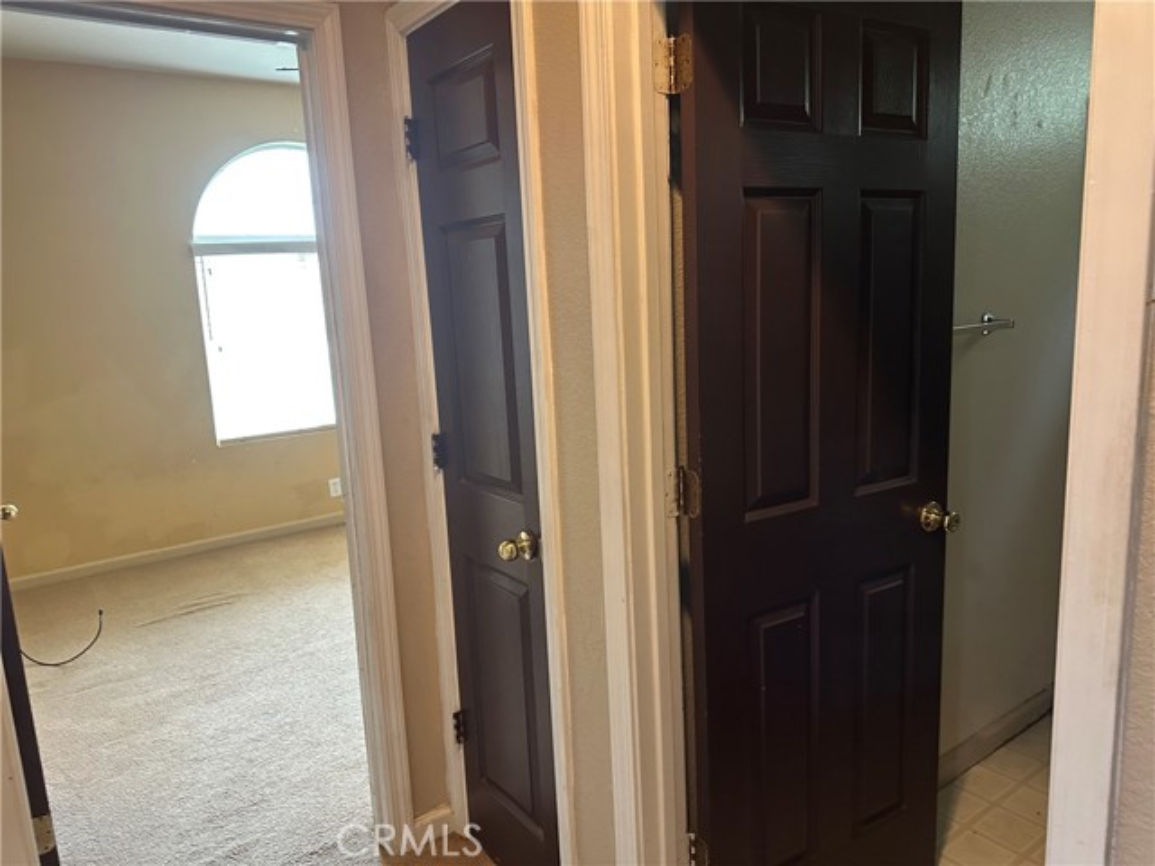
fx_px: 801
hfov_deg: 71.6
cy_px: 433
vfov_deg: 56.8
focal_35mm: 24
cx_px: 578
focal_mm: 6.86
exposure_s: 1/60
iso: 500
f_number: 1.78
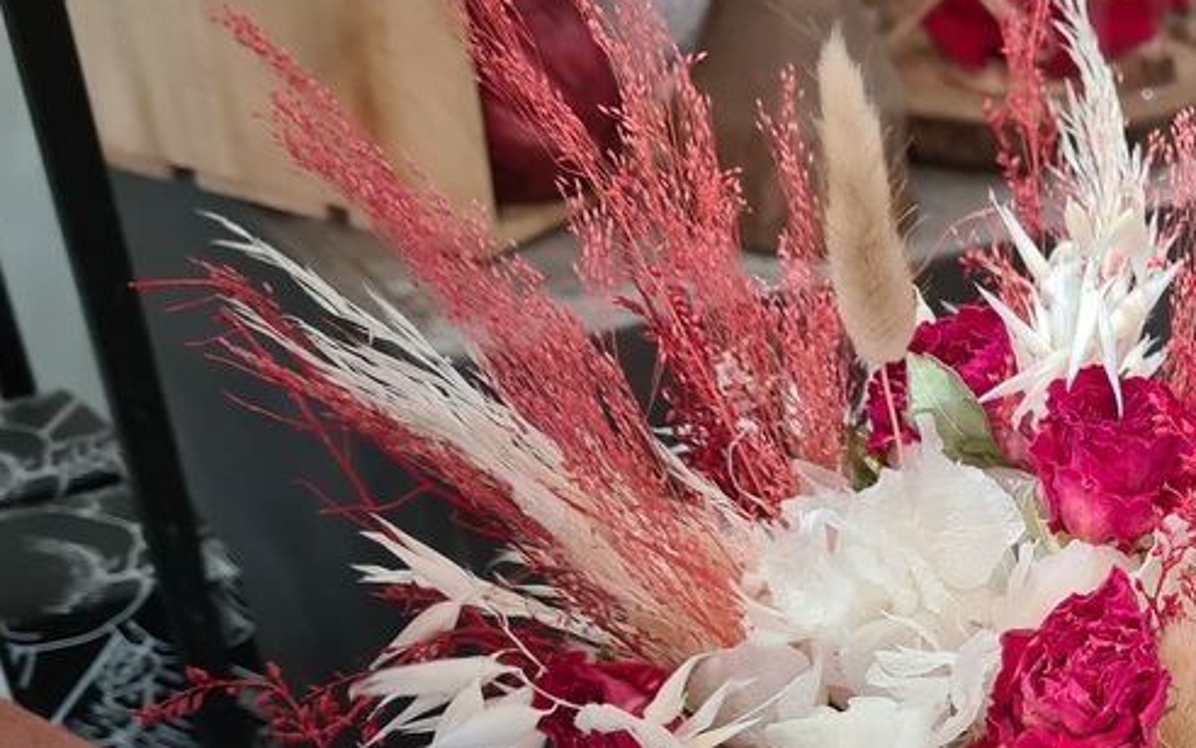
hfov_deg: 33.7
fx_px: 1826
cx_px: 1147
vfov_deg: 21.6
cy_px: 877
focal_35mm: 56
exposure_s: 1/50
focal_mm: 5.4
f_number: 1.8
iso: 200
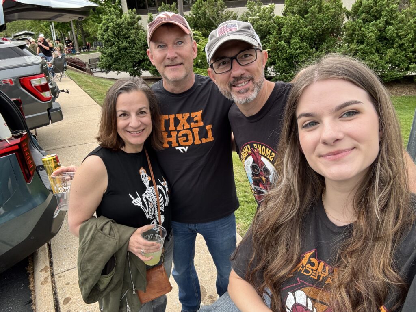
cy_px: 156
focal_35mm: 23
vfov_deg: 58.9
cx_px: 208
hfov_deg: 73.9
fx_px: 276
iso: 20
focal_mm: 2.69
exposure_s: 1/143
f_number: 1.9
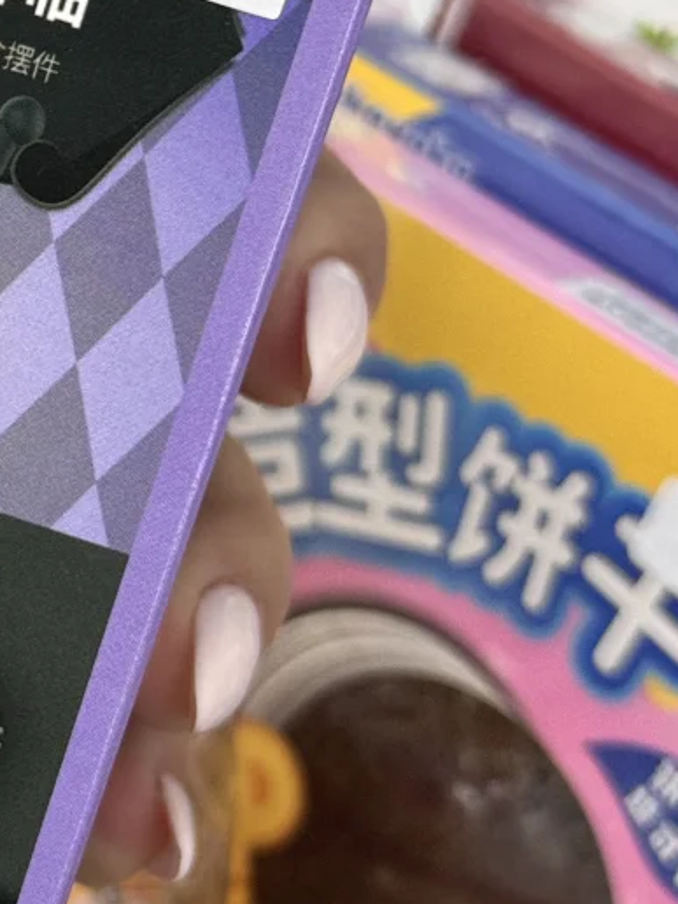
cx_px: -245
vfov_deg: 14.6
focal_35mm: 134
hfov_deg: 10.8
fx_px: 3499
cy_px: 200
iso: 80
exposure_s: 1/100
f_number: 1.78
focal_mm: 6.76
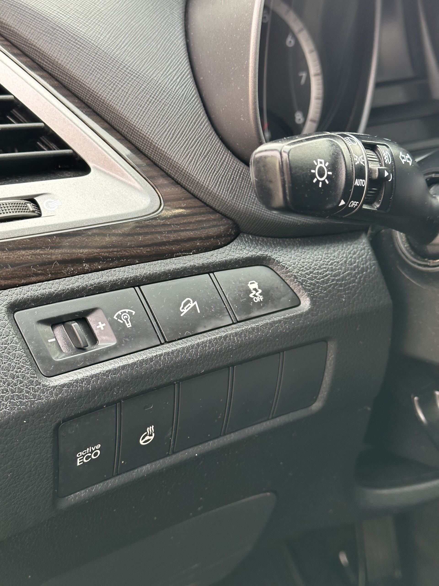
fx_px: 812
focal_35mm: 48
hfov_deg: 30.3
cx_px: 220
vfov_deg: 39.7
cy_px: 293
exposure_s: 1/64
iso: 80
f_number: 1.78
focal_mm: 6.86
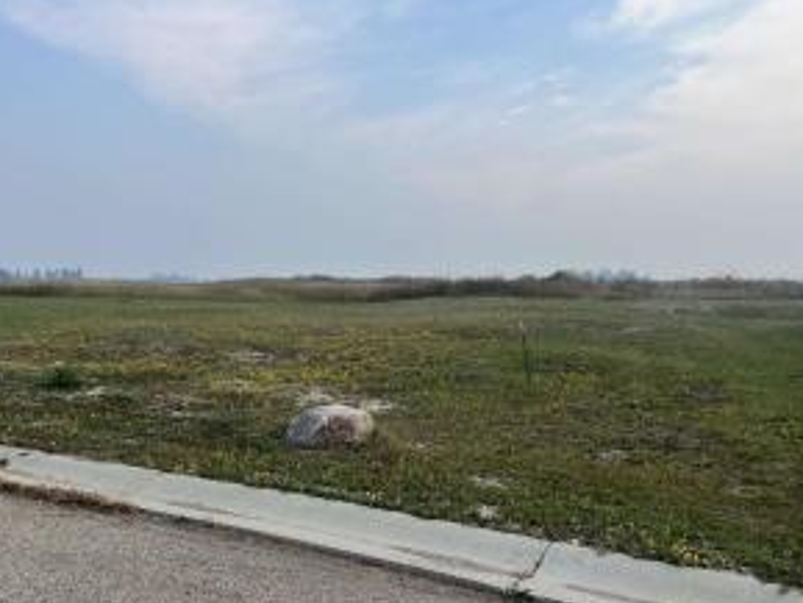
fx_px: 835
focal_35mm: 36
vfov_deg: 39.7
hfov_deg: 51.3
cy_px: 300
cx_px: 411
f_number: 1.5
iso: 50
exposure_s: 1/2762
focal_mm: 5.7
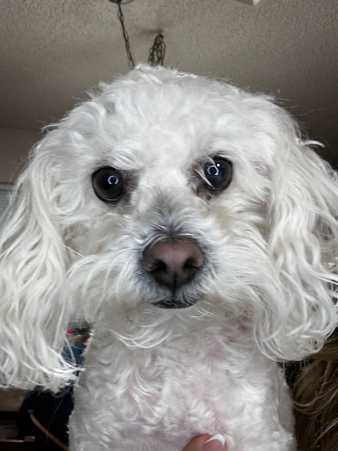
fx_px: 391
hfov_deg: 46.8
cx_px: 169
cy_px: 226
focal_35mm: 30
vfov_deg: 60.0
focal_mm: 2.69
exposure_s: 1/60
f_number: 1.9
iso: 125
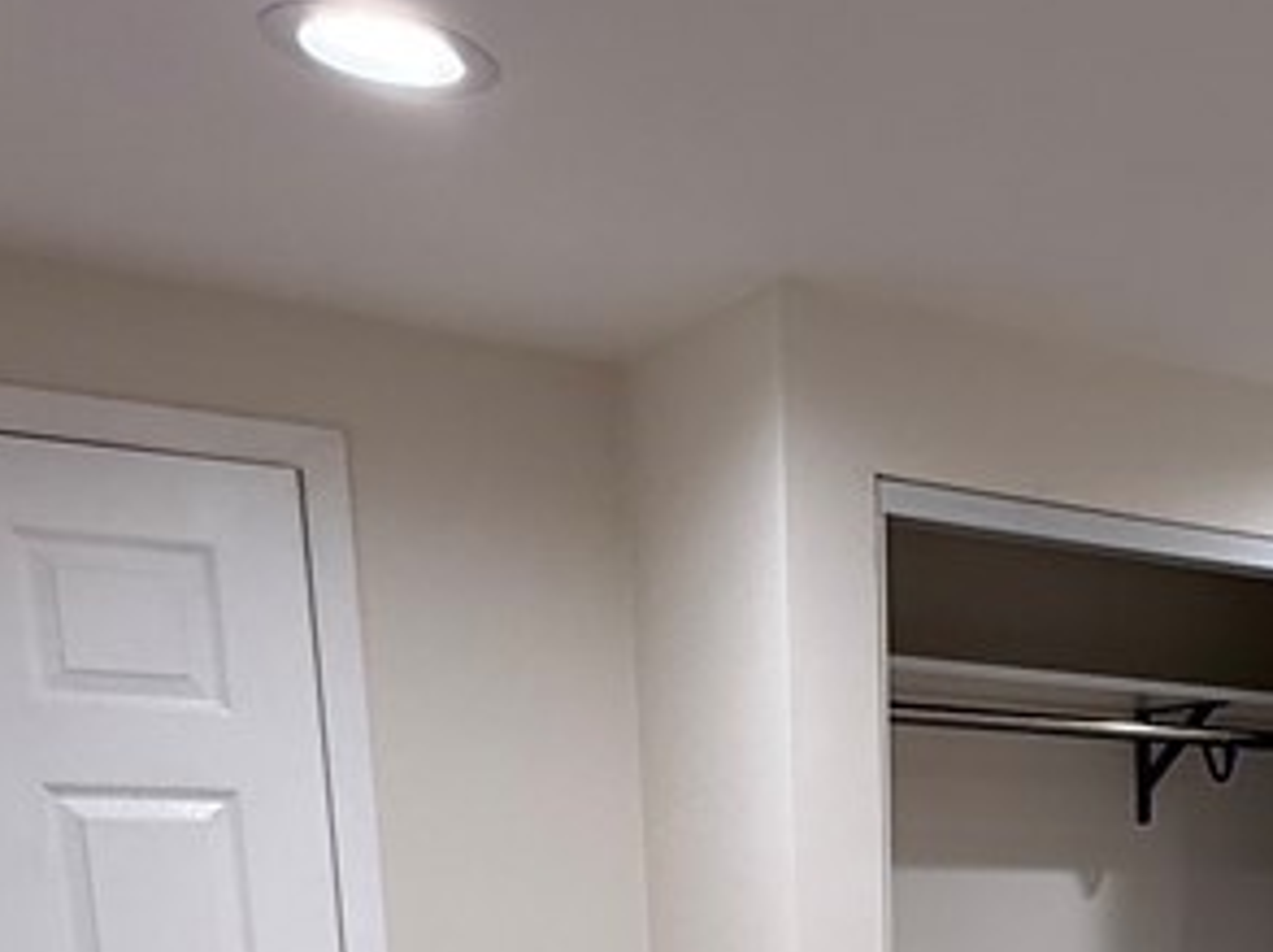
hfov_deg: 35.0
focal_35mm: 49
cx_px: 1299
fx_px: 1800
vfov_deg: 25.6
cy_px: 1230
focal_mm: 2.22
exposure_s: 1/120
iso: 160
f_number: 2.2
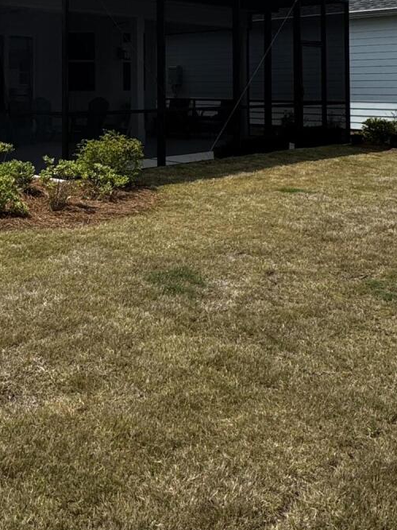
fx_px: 642
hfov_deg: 32.5
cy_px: 78
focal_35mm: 42
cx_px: 35
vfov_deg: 42.0
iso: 50
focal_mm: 2.22
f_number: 2.2
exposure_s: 1/3546
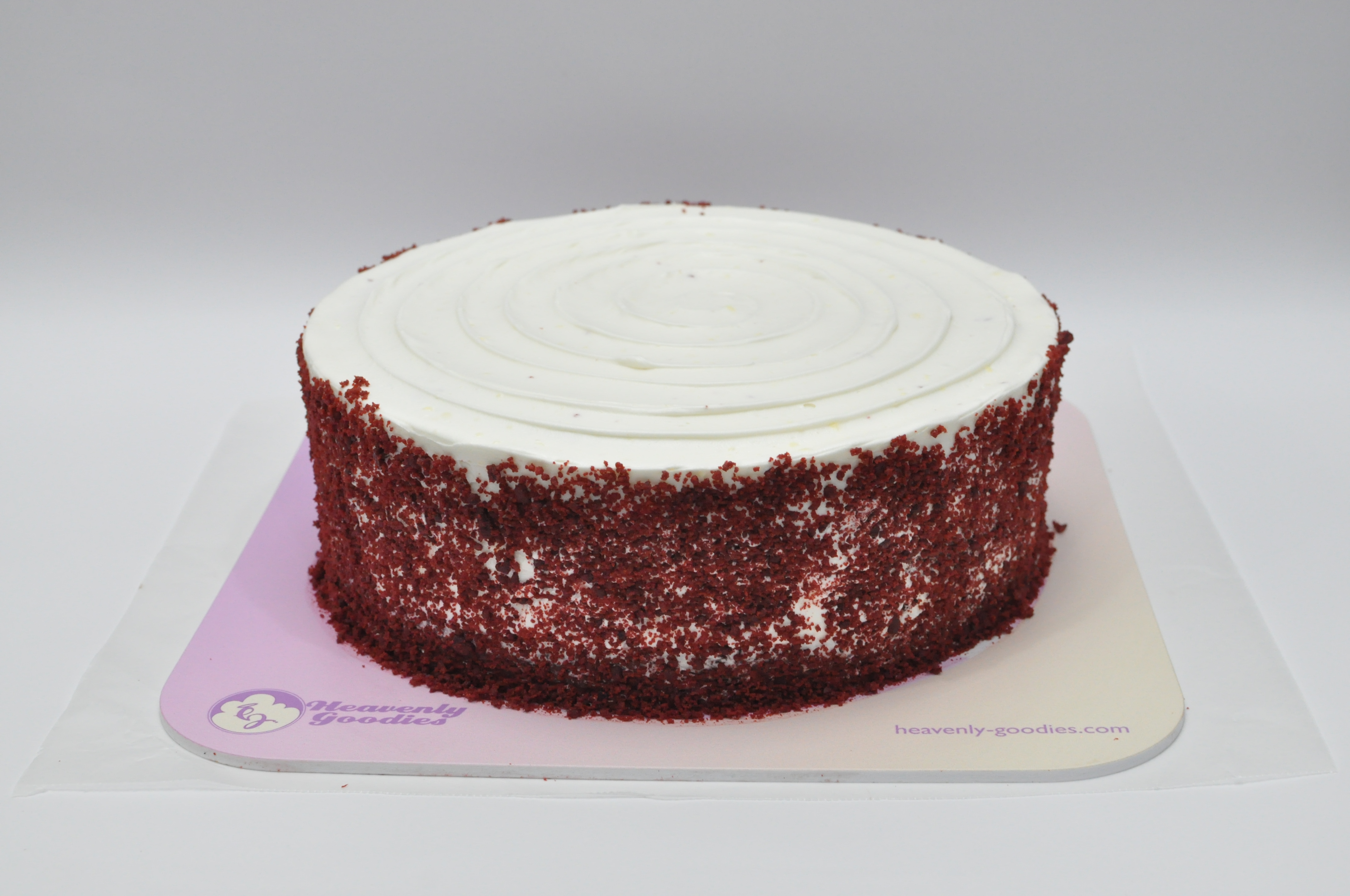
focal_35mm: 52
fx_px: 1966
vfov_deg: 25.7
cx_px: 675
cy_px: 448
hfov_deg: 37.9
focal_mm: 35
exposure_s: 1/80
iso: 1600
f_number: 8
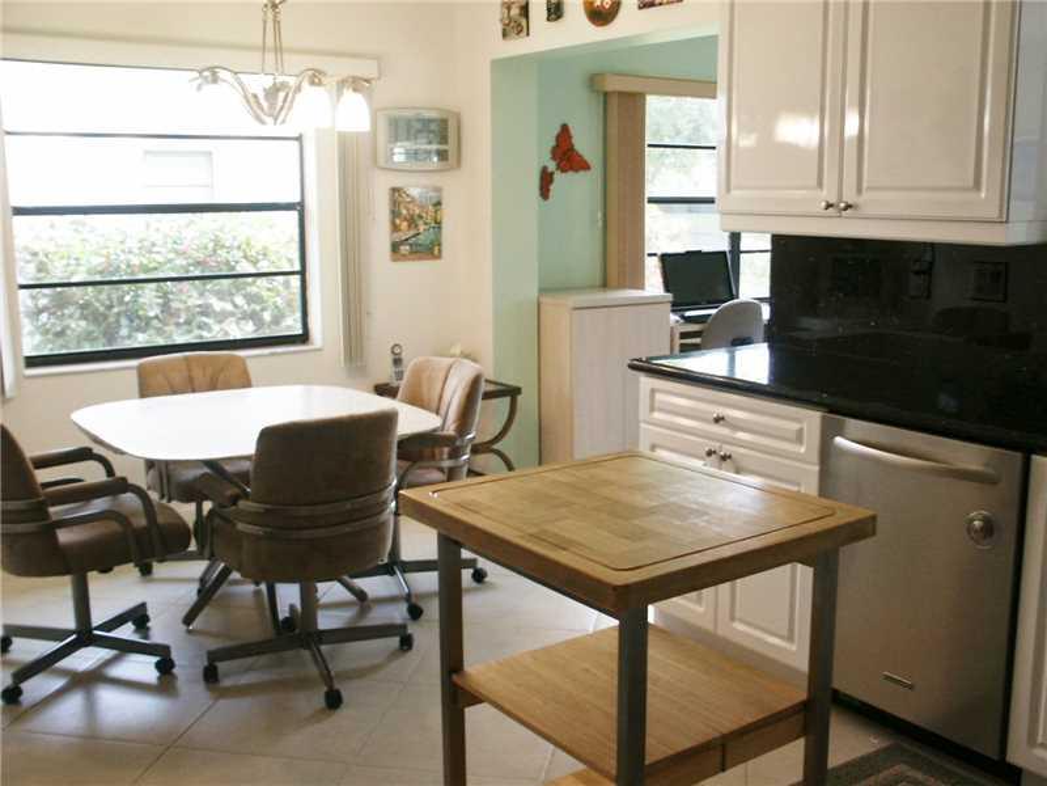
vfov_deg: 37.7
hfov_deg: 49.0
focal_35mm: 38
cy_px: 393
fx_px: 1149
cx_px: 524
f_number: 3
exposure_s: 1/45
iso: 125
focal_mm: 7.86
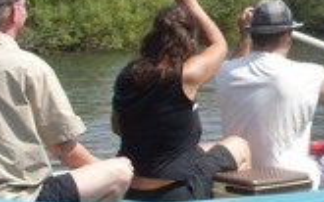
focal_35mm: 183
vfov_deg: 7.2
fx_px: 1615
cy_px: 131
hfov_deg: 11.2
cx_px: 422
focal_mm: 6.3
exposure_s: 1/323
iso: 50
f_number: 4.9
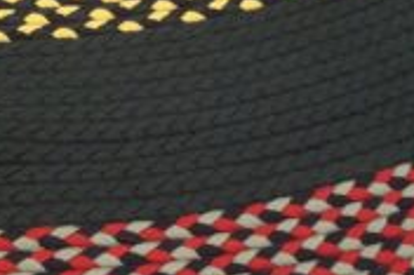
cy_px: 208
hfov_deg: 20.6
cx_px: -96
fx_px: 1057
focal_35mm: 92
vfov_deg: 14.8
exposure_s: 1/60
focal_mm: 18
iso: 1250
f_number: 4
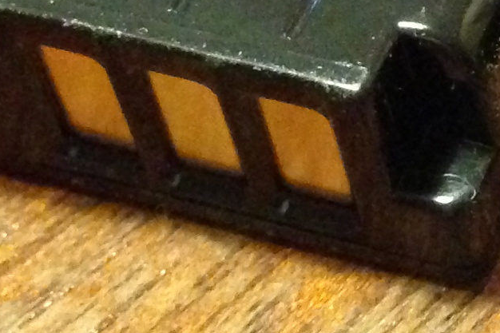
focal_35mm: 179
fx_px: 2485
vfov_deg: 7.4
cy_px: -298
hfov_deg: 11.0
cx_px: 763
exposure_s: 1/15
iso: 800
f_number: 2.4
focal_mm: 4.13
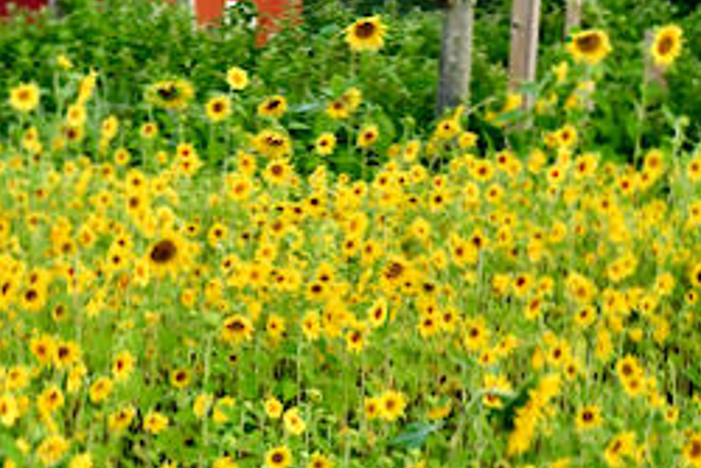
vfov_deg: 5.6
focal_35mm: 246
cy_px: 209
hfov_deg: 8.3
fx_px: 4793
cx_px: -3
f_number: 3.5
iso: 1000
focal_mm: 48
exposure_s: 1/800
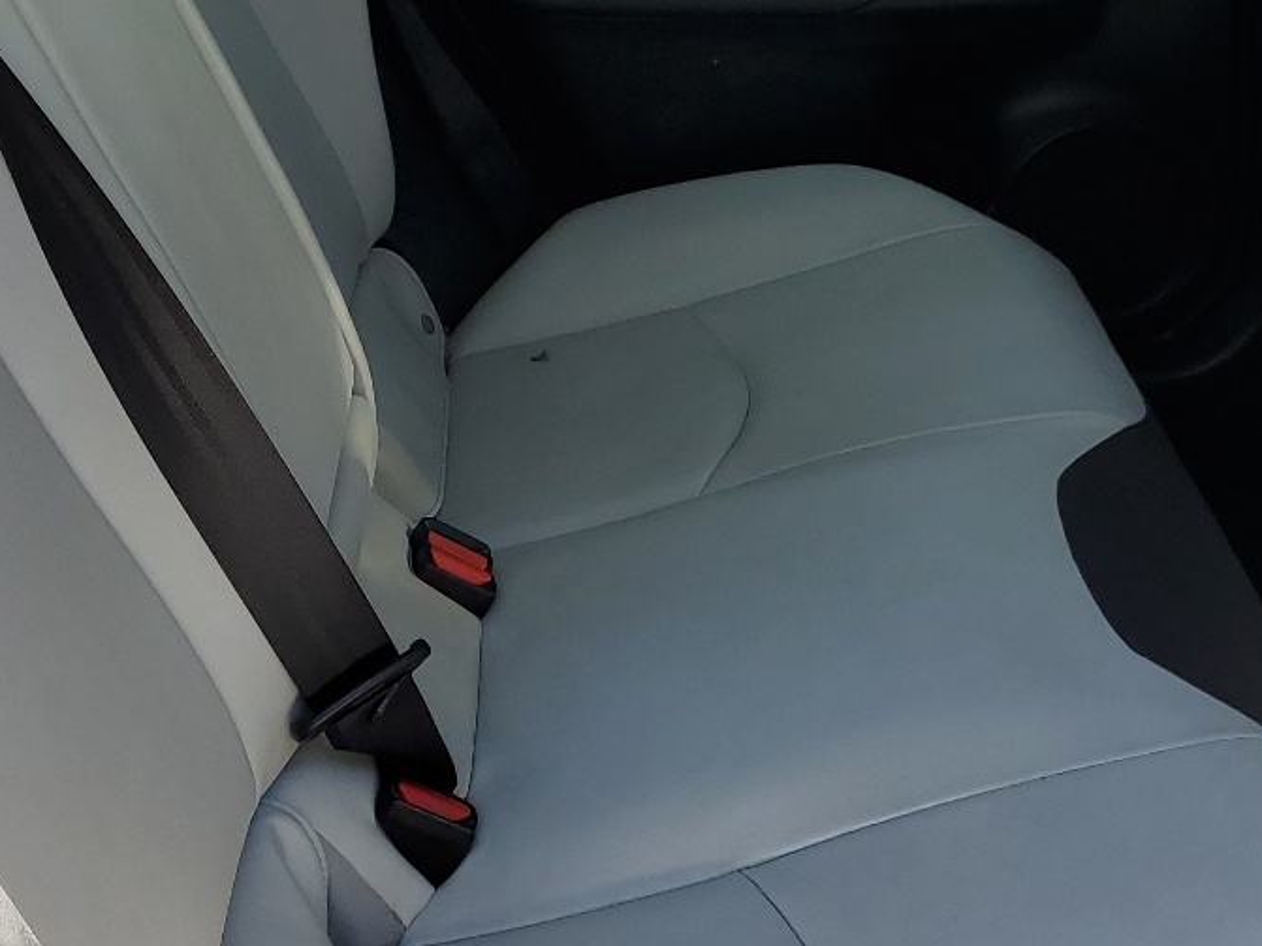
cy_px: 421
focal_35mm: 62
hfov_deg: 31.0
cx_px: 807
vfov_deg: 23.6
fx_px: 2260
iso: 50
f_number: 1.5
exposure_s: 1/588
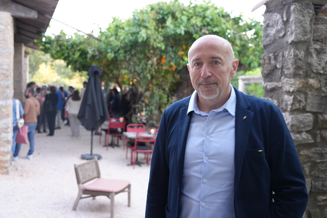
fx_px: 327
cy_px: 109
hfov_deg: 53.1
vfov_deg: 36.9
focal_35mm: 36
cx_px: 164
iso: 2000
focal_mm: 36
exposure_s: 1/160
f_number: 4
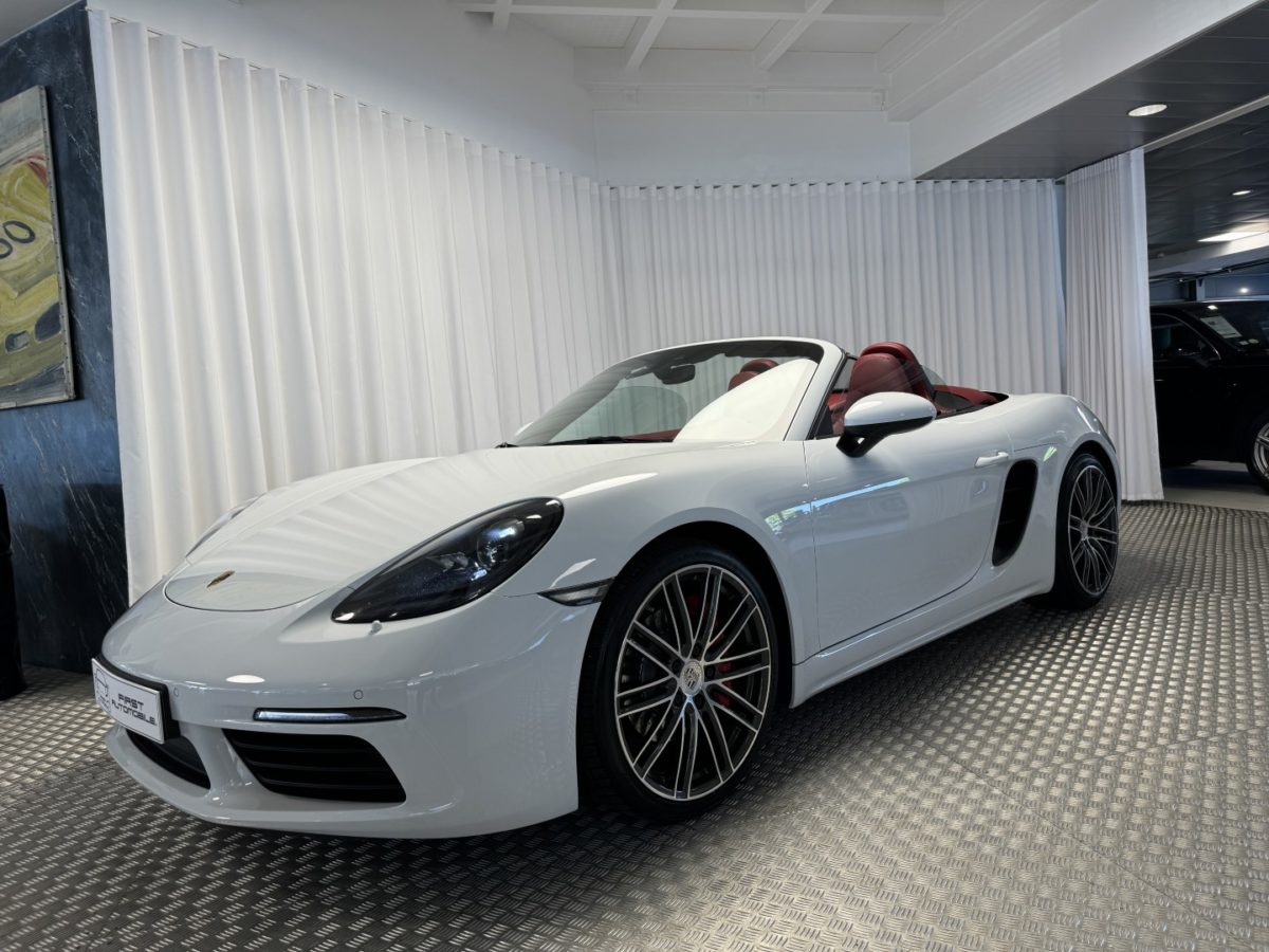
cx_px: 634
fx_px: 880
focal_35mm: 24
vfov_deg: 56.8
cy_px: 476
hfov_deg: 71.6
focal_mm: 6.76
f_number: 1.78
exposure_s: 1/100
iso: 50
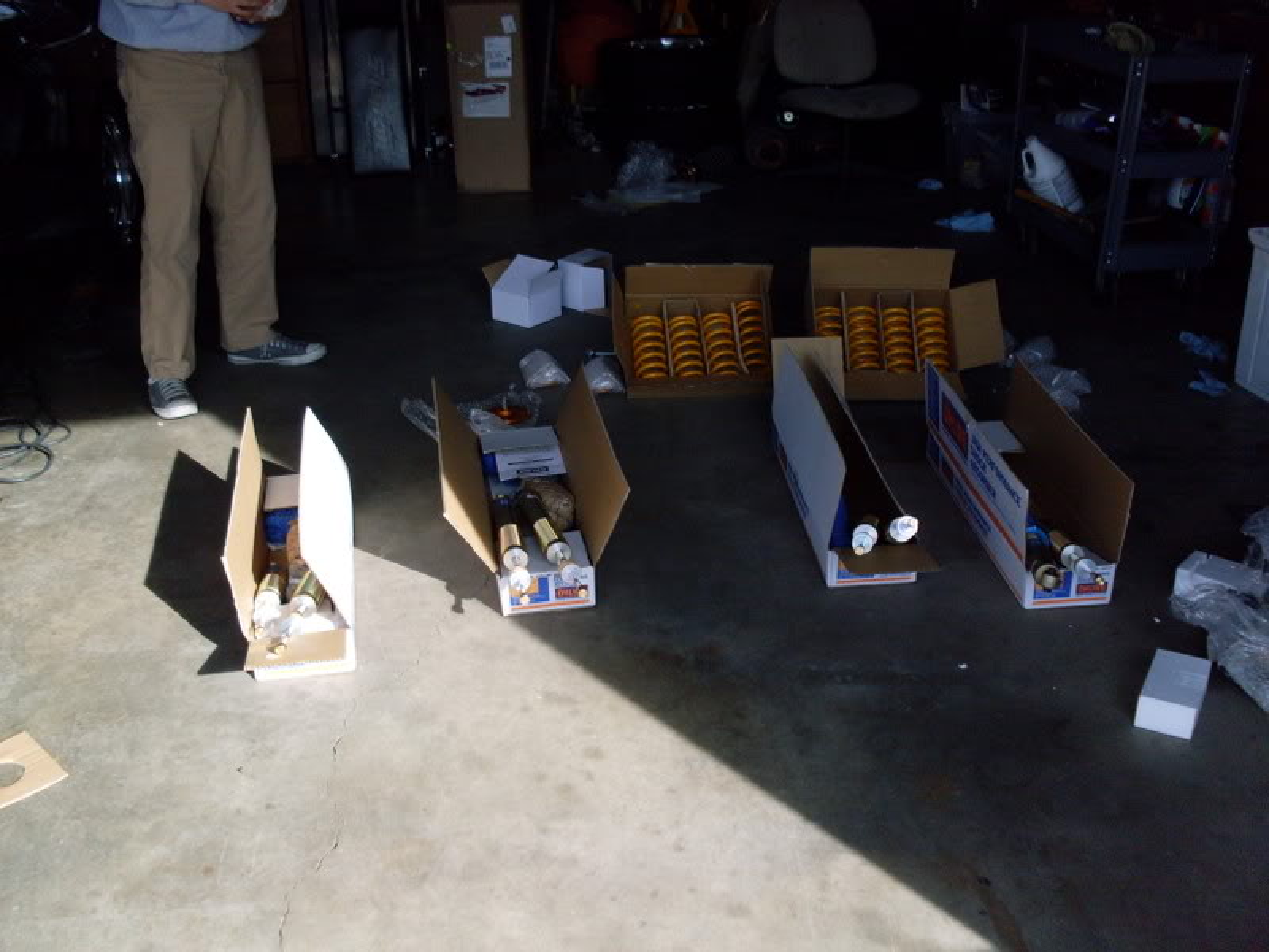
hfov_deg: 49.0
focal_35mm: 38
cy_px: 476
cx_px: 634
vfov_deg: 37.7
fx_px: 1393
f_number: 2.8
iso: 80
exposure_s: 1/350
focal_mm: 6.3
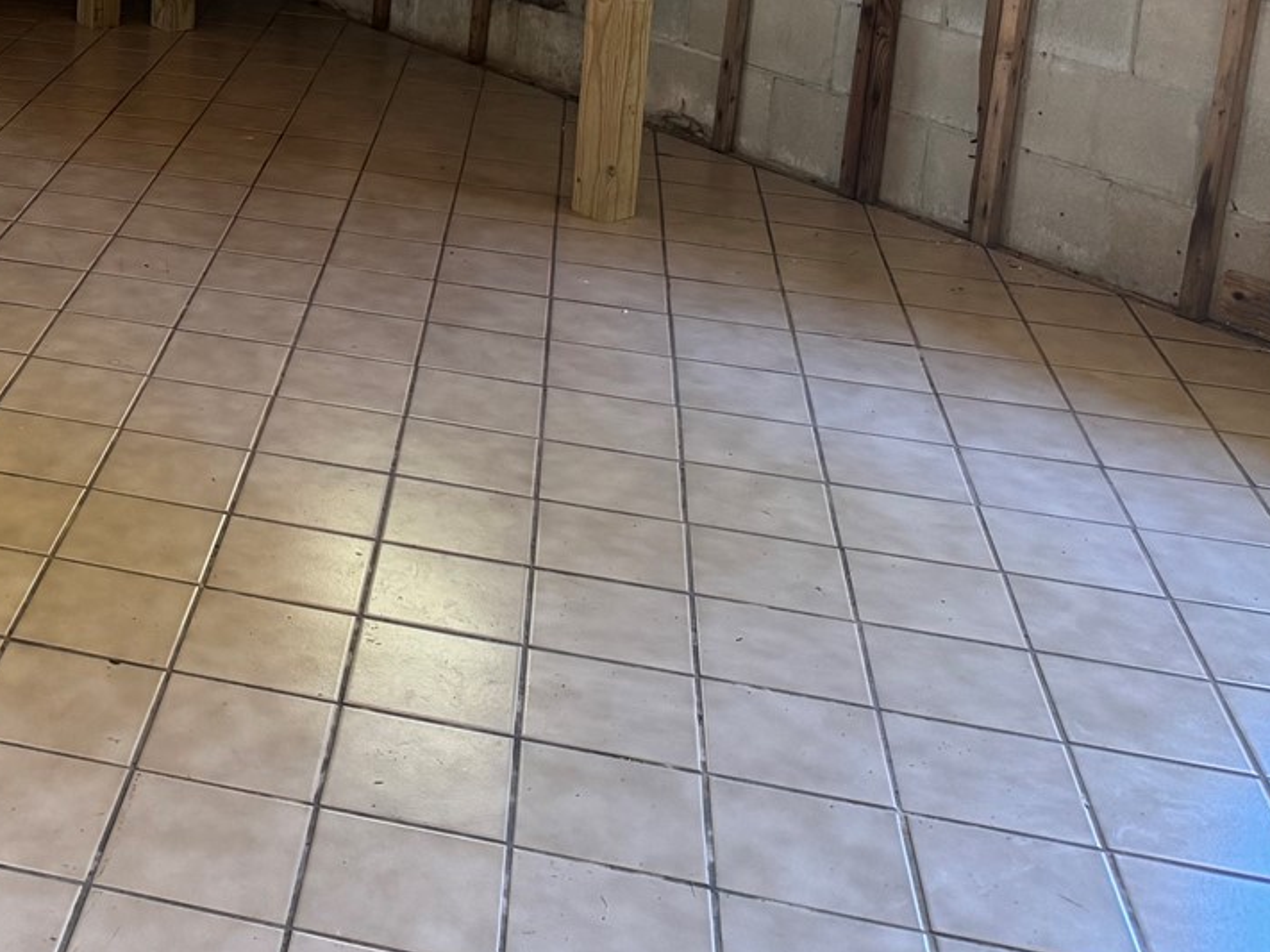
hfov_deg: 32.9
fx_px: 1981
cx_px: 32
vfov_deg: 25.1
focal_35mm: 54
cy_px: -102
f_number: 1.78
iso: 400
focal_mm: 6.76
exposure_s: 1/60
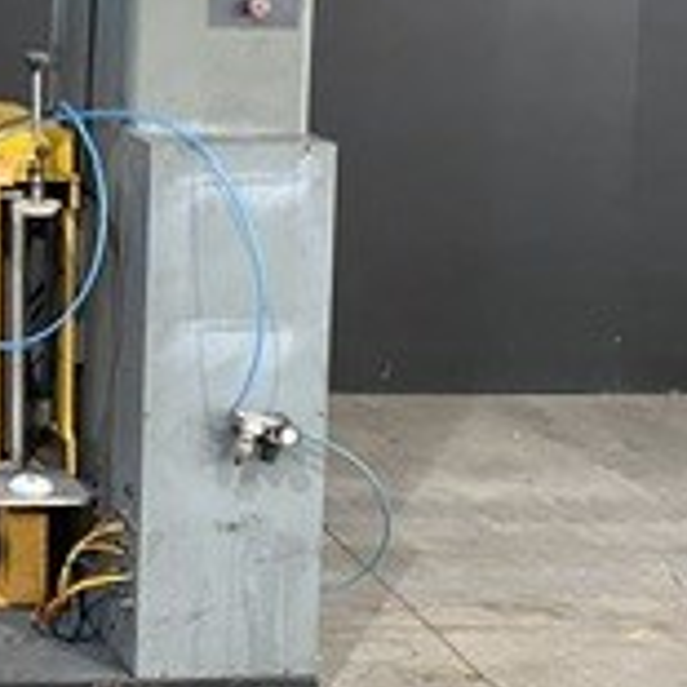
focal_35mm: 95
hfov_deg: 16.8
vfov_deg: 17.8
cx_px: -301
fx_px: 2133
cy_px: -13
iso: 500
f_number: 1.8
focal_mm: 4.25
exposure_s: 1/57
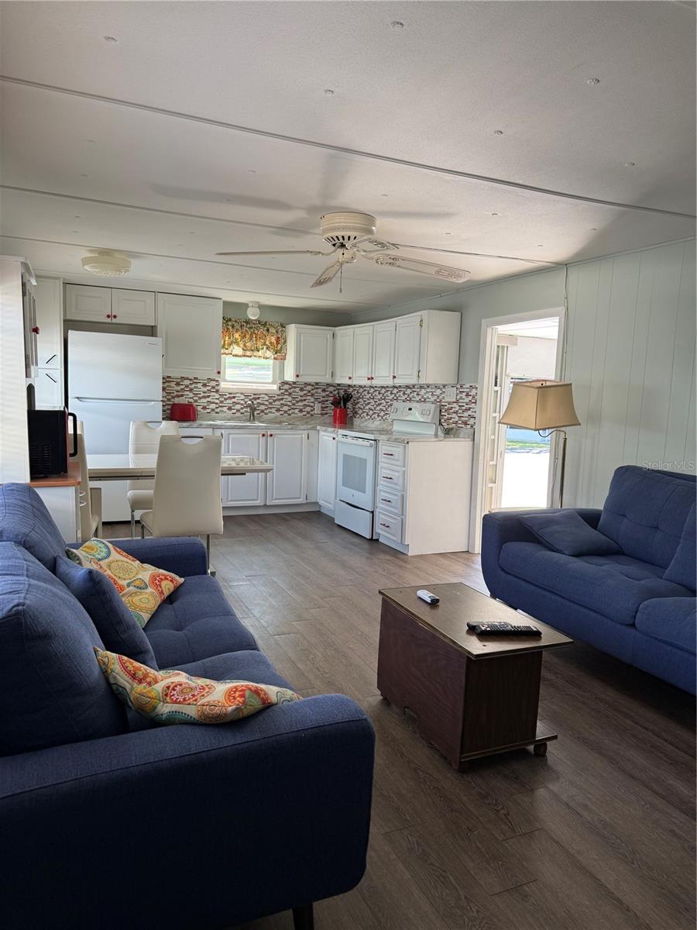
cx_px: 348
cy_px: 465
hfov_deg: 56.8
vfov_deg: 71.6
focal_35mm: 24
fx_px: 644
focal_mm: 6.76
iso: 100
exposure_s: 1/121
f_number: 1.78
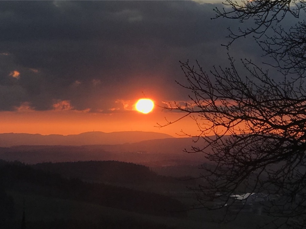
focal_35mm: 57
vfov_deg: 25.7
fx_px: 504
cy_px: 114
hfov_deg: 33.8
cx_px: 153
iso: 20
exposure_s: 1/725
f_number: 2.8
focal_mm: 6.6
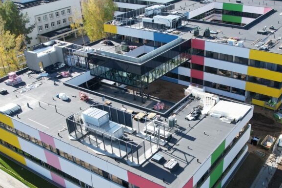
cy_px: 130
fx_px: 305
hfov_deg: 49.3
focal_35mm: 39
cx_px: 168
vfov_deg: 33.8
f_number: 2.8
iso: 140
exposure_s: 1/1000
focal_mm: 8.38
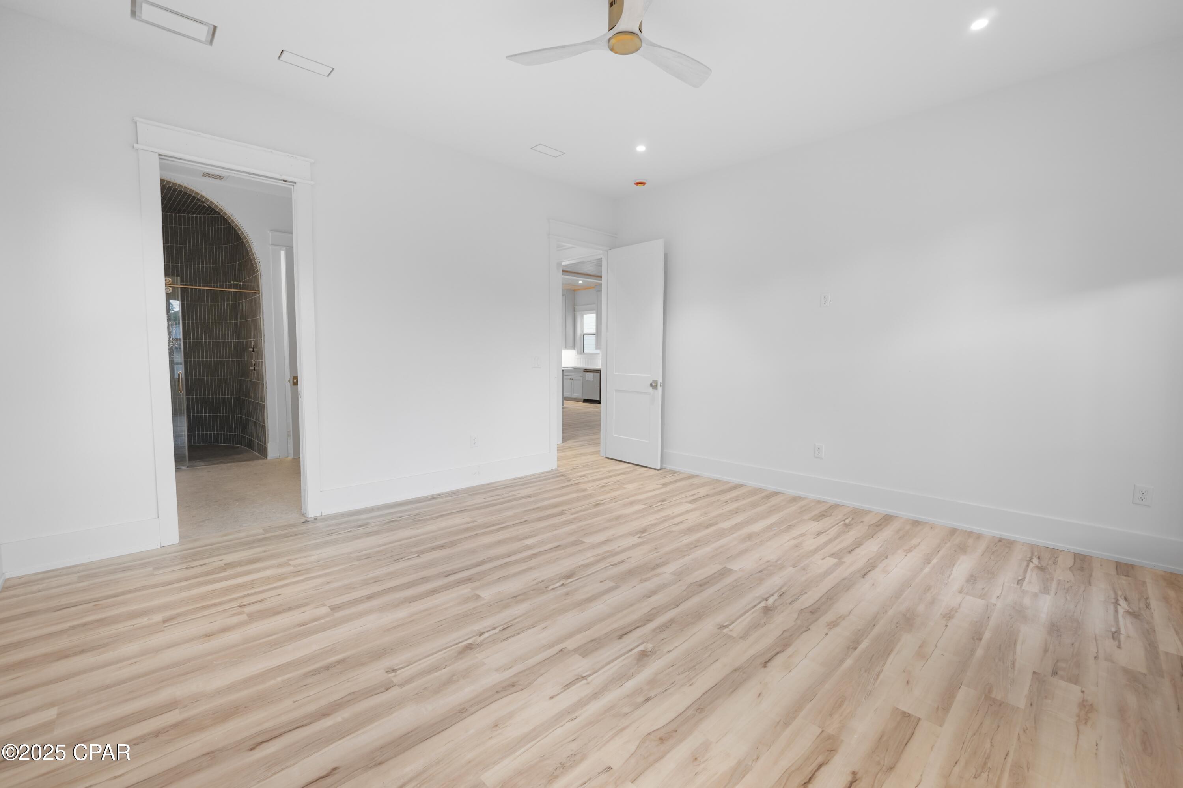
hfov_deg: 100.4
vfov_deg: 77.3
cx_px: 592
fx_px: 493
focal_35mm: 15
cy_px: 394
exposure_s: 1/5
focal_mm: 10
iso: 100
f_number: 4
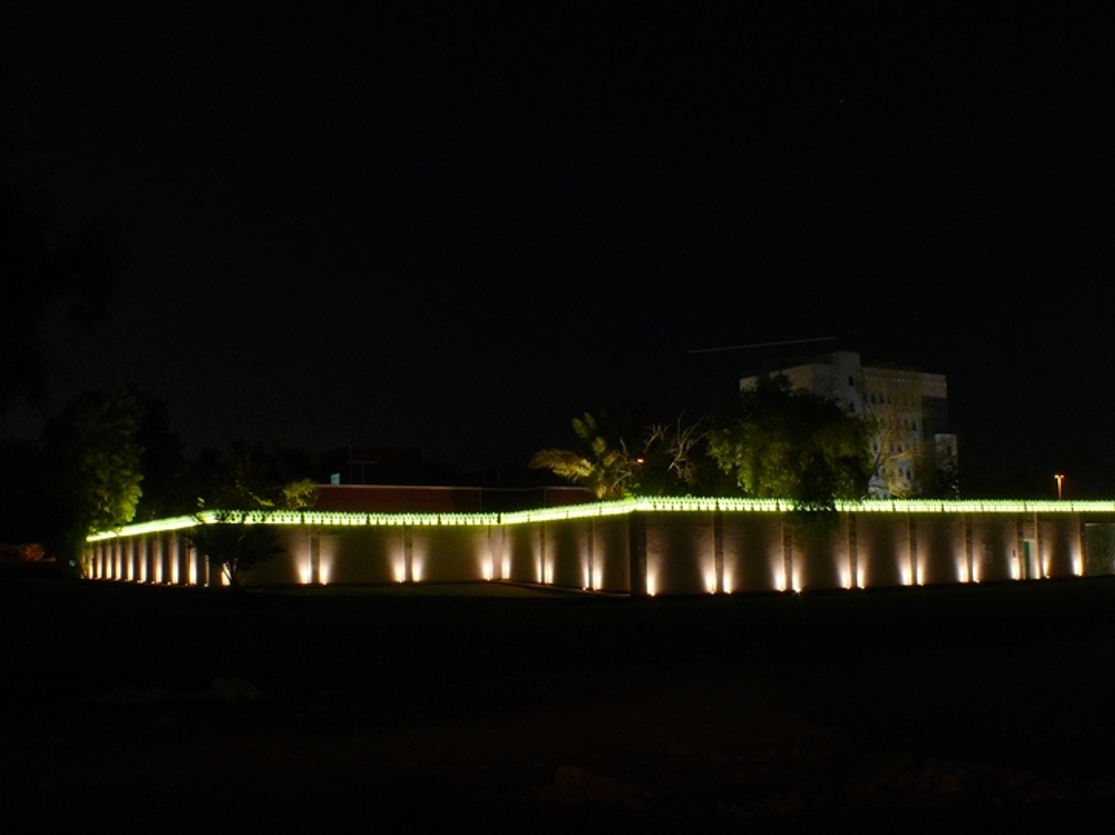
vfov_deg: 28.5
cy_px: 440
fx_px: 1642
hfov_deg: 37.5
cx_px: 584
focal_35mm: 51
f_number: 11
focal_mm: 9.7
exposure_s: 8
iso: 100
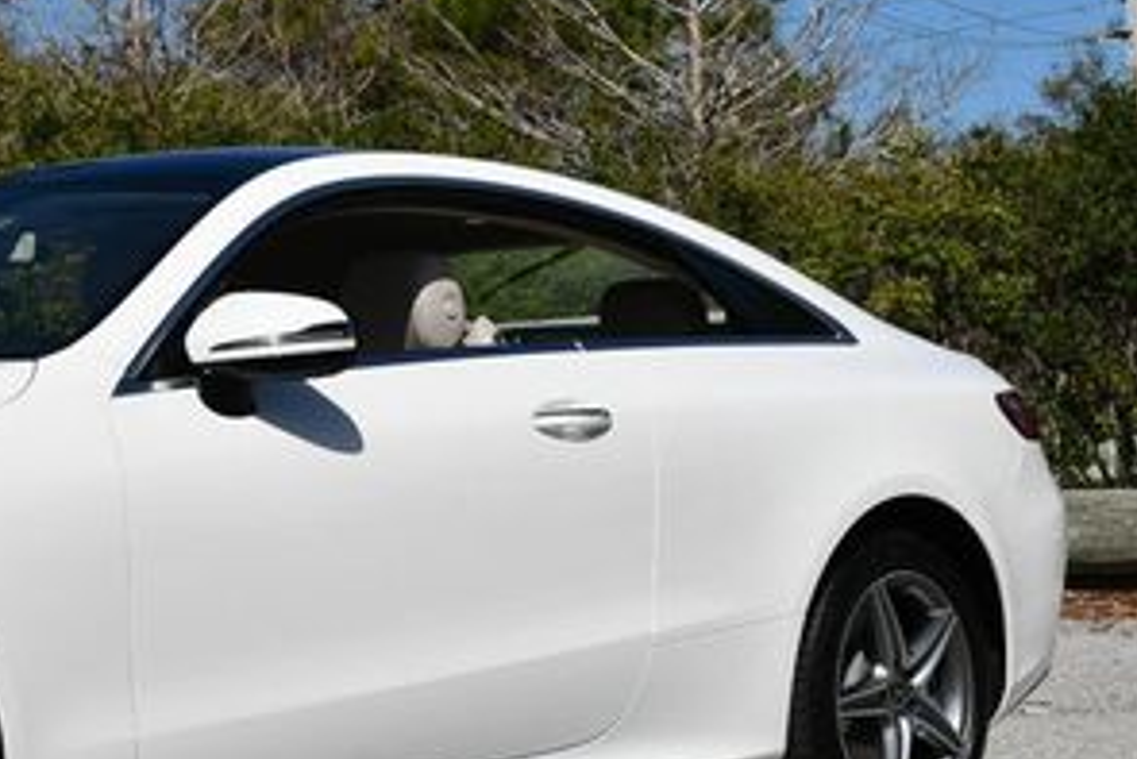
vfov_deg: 12.1
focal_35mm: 113
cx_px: -27
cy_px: 335
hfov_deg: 17.6
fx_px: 3570
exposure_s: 1/400
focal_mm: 26
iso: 100
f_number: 10
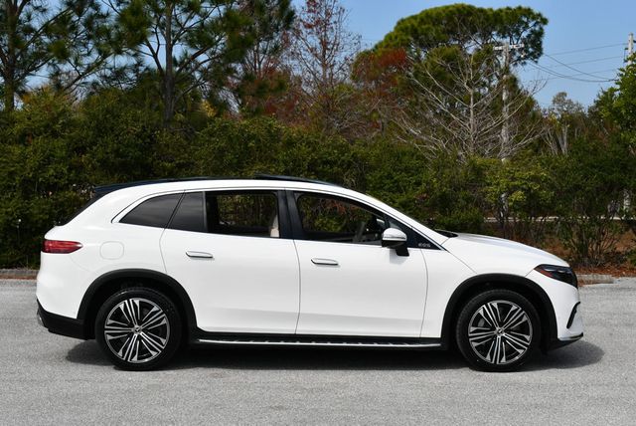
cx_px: 318
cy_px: 213
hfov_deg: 31.4
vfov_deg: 21.3
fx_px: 1132
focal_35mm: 64
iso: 100
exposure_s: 1/320
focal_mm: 32
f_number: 9
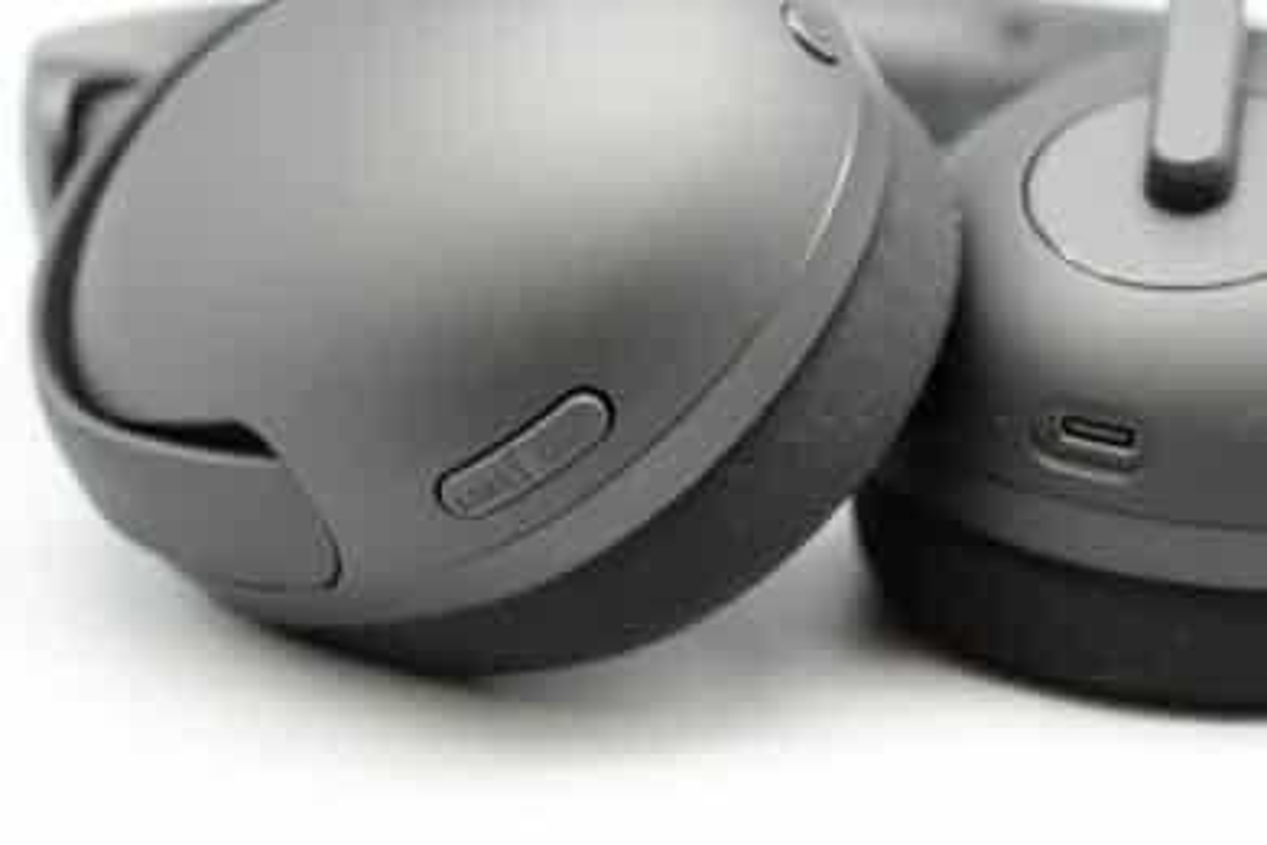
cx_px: 634
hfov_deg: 19.5
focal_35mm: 105
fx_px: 3695
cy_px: 422
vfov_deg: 13.0
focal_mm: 105
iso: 5000
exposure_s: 1/125
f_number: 9
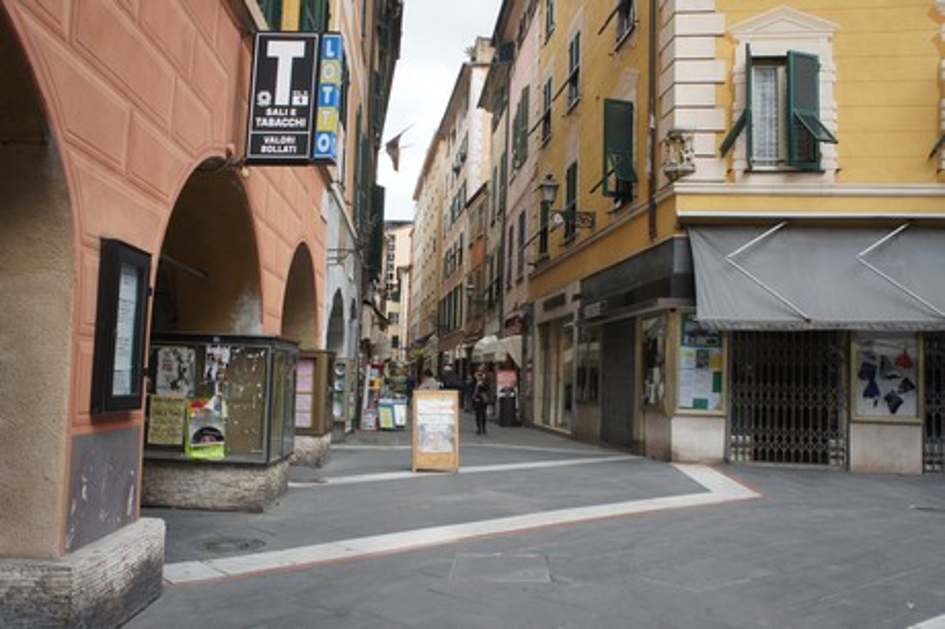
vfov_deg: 43.5
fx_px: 787
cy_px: 314
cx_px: 472
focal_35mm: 30
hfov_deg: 62.0
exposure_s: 1/250
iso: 400
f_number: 7.1
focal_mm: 20
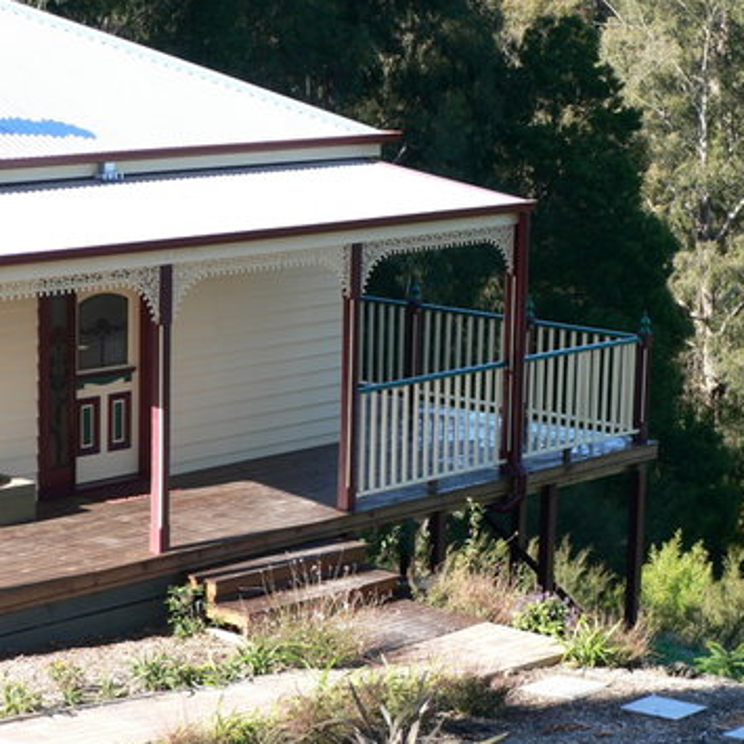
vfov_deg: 15.7
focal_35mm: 111
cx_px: 486
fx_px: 2699
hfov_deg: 15.7
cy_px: 375
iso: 80
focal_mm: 15.5
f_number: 4
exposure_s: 1/125
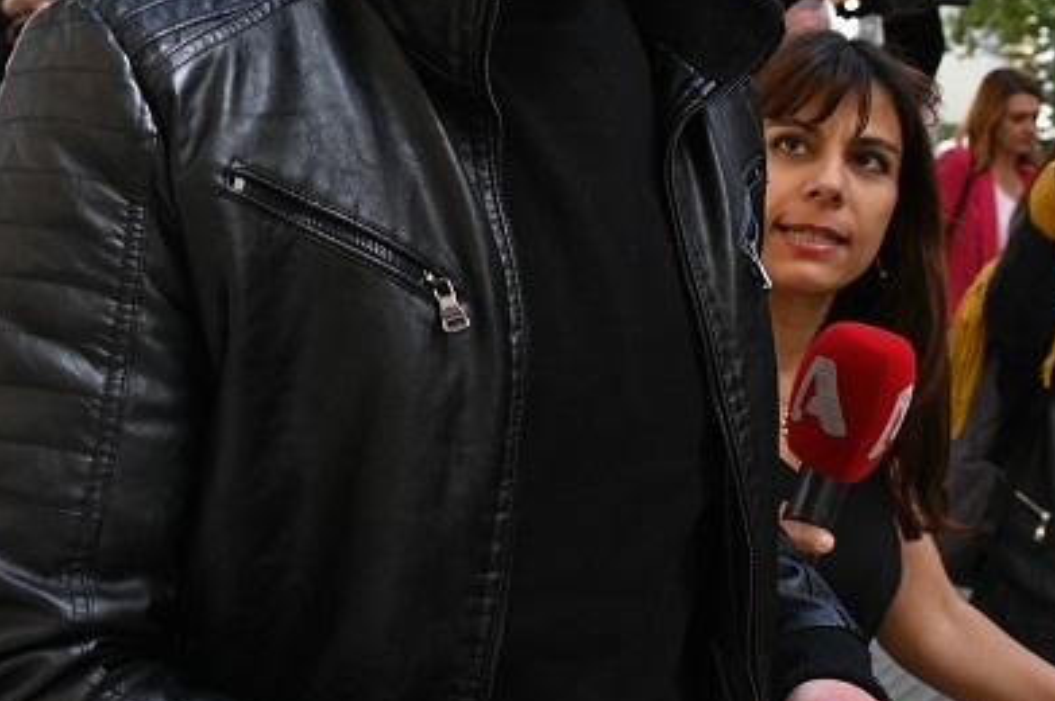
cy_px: 270
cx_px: 410
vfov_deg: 22.5
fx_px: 1757
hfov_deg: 33.3
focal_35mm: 60
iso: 100
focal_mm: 18
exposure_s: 1/500
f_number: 4.5
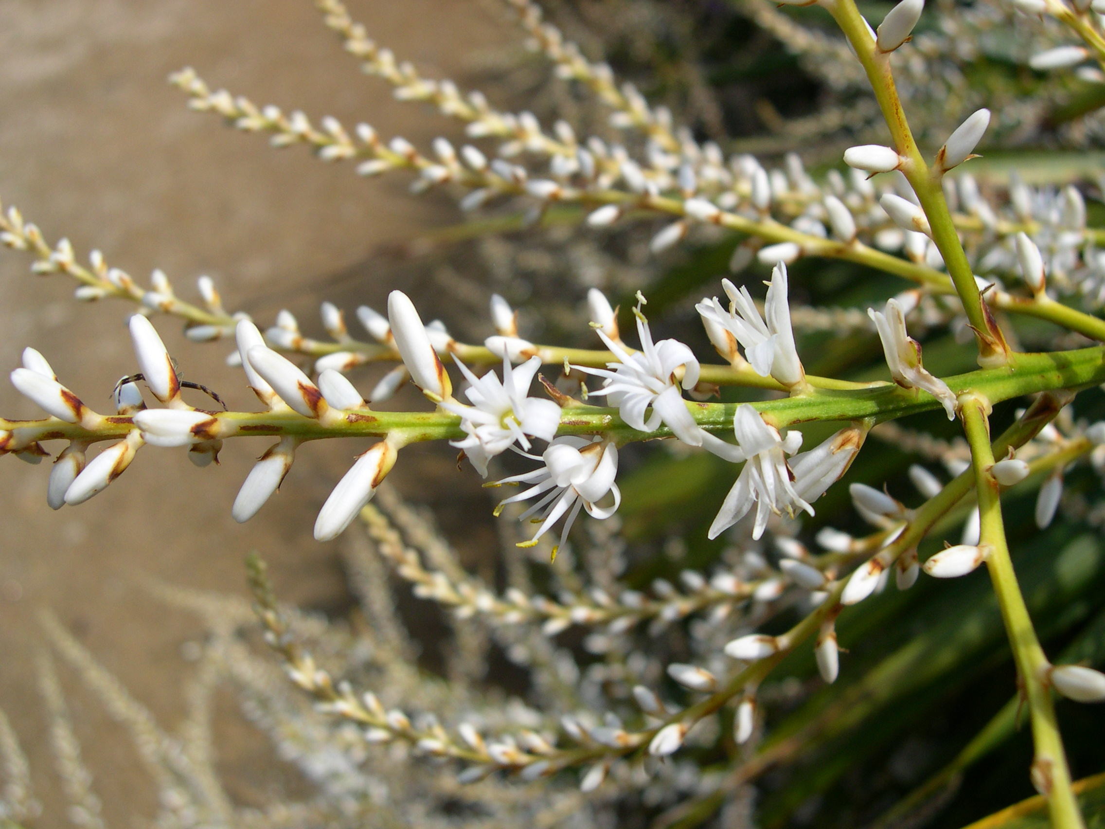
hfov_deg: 49.0
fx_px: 1213
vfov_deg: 37.7
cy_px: 414
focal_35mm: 38
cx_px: 552
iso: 100
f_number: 7.6
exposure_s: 1/149
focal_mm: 8
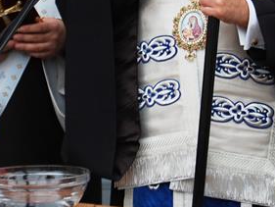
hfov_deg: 7.8
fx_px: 2015
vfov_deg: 5.8
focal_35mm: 254
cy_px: -65
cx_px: 57
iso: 250
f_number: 5.6
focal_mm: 55
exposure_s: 1/125
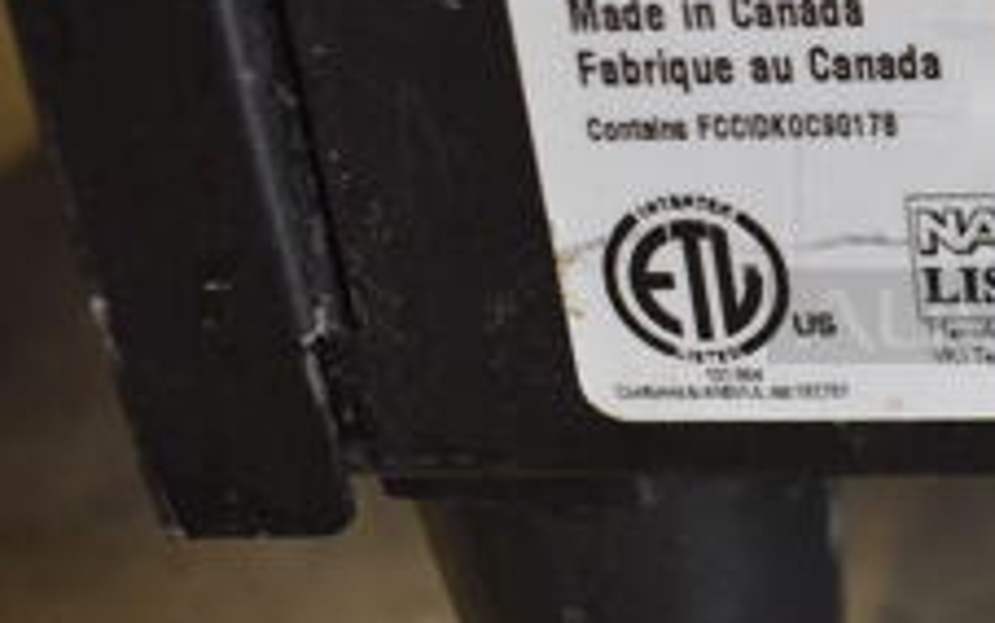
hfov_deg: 24.6
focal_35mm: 74
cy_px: 132
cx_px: 1258
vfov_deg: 17.5
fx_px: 2007
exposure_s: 1/60
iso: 800
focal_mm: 18
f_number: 4.5
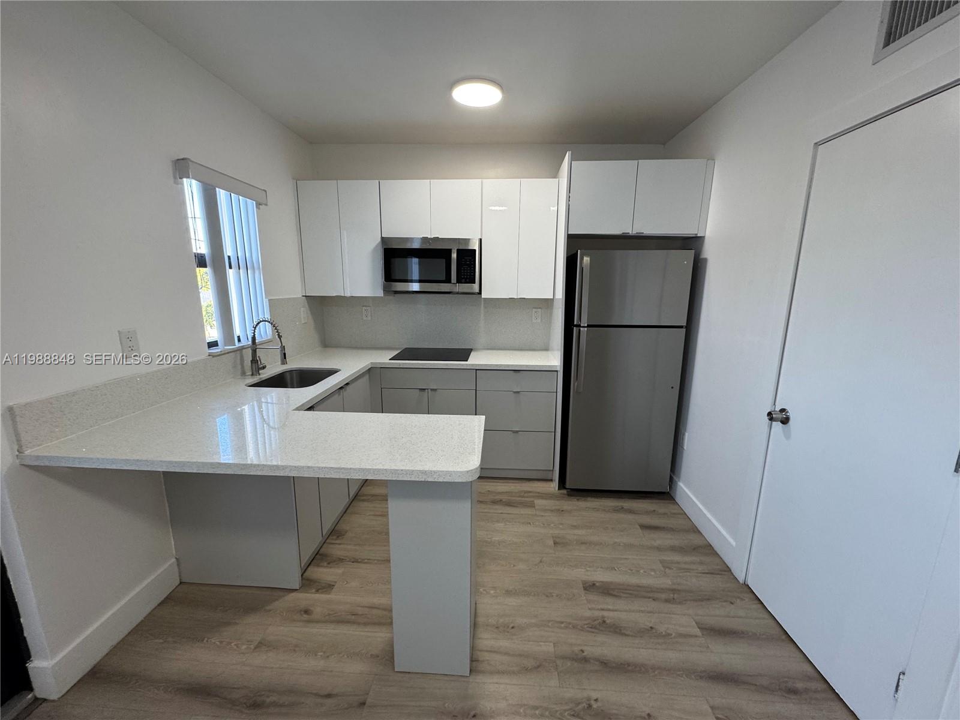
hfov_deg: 102.1
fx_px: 388
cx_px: 480
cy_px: 360
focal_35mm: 14
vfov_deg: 85.7
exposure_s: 1/120
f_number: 2.2
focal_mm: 2.22
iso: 160
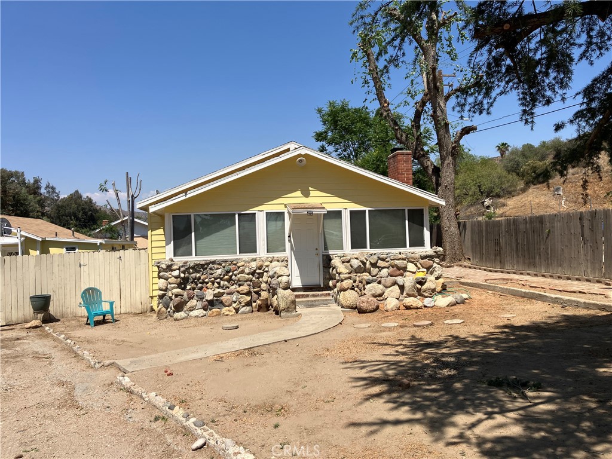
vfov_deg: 49.7
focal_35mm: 28
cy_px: 230
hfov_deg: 63.4
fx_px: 495
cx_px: 306
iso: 32
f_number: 1.8
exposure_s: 1/2703
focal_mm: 3.99
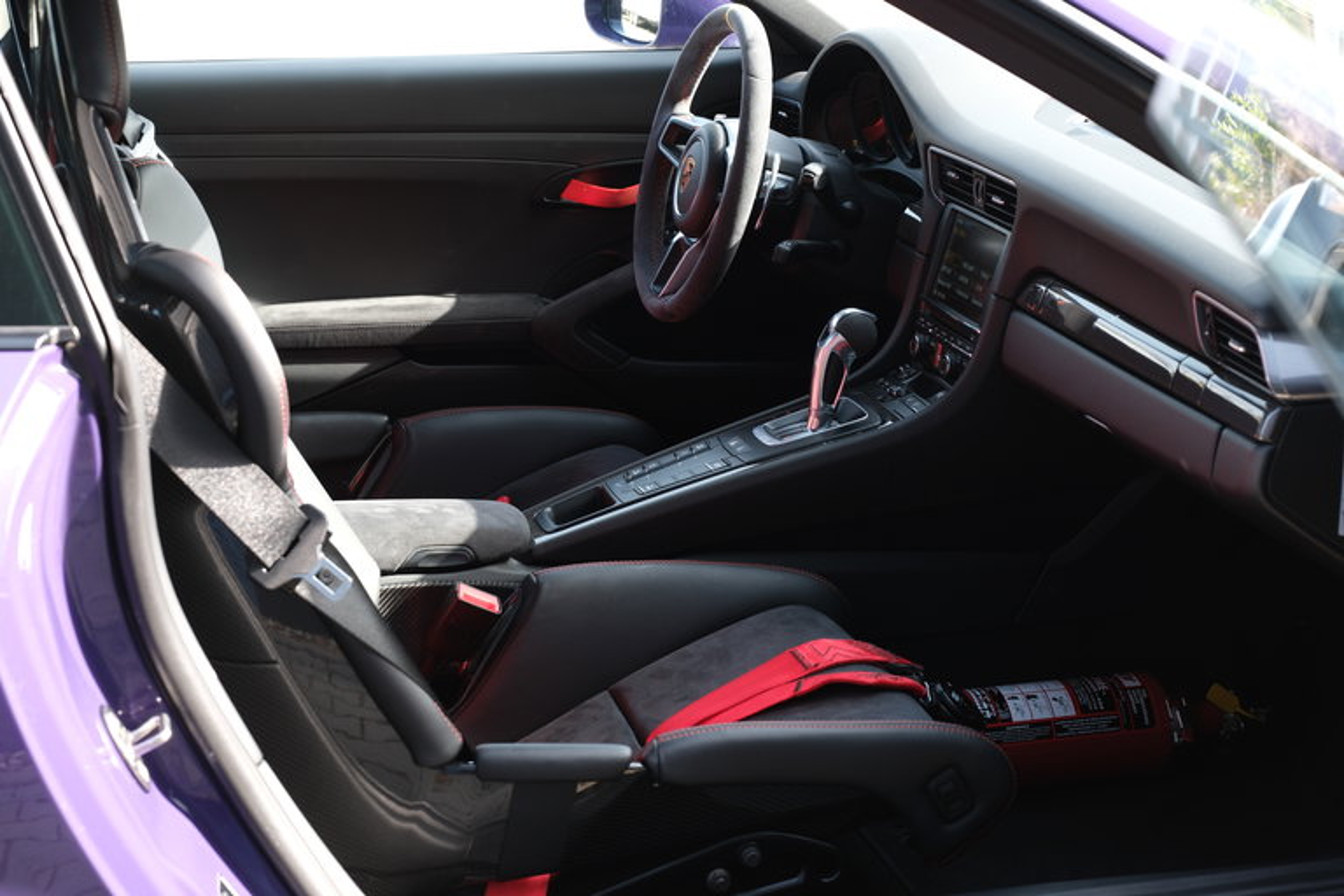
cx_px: 672
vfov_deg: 19.7
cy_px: 448
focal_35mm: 69
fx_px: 2576
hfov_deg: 29.2
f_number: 4.59
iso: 250
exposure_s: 1/70
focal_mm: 45.8
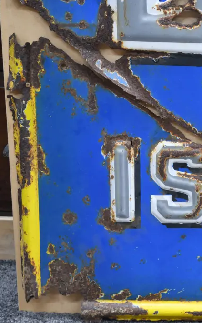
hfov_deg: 15.3
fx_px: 732
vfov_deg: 24.9
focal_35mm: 83
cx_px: 228
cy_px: 162
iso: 400
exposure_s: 1/40
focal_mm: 36
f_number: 5
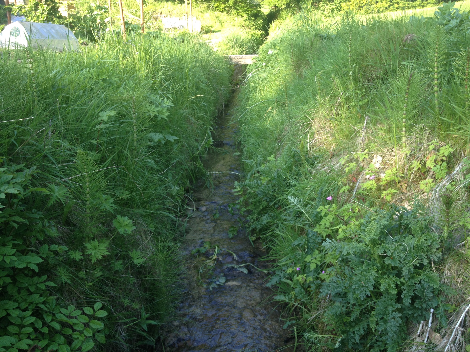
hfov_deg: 52.6
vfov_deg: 40.7
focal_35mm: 35
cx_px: 235
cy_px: 176
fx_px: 475
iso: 50
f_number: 2.4
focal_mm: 4.28
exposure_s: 1/120
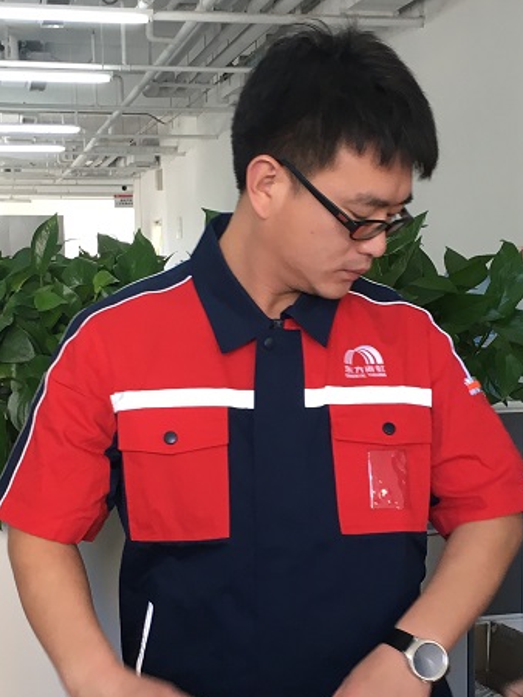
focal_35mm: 64
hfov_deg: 22.9
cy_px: 433
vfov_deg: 30.1
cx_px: 327
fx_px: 1288
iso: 64
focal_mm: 4.15
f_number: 2.2
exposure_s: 1/33
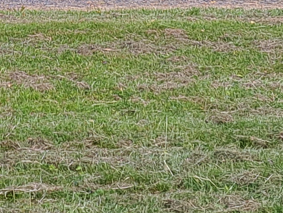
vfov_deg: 8.4
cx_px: -26
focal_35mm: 170
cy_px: -162
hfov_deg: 11.5
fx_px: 1390
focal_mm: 5.23
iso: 50
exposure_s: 1/260
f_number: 1.8
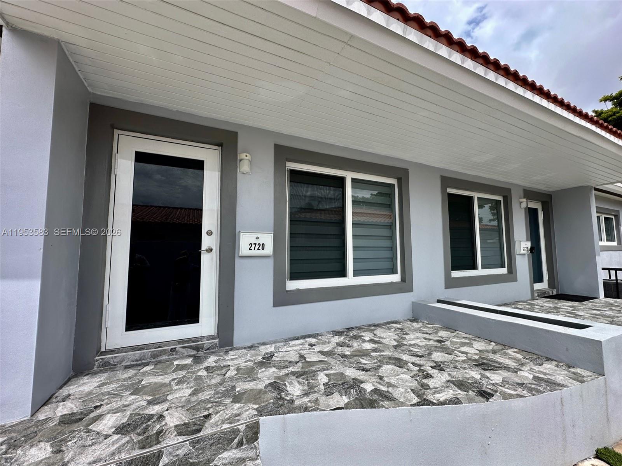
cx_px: 311
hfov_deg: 102.1
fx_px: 251
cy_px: 233
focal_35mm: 14
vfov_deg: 85.6
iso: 50
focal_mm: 2.22
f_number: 2.2
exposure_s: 1/1473
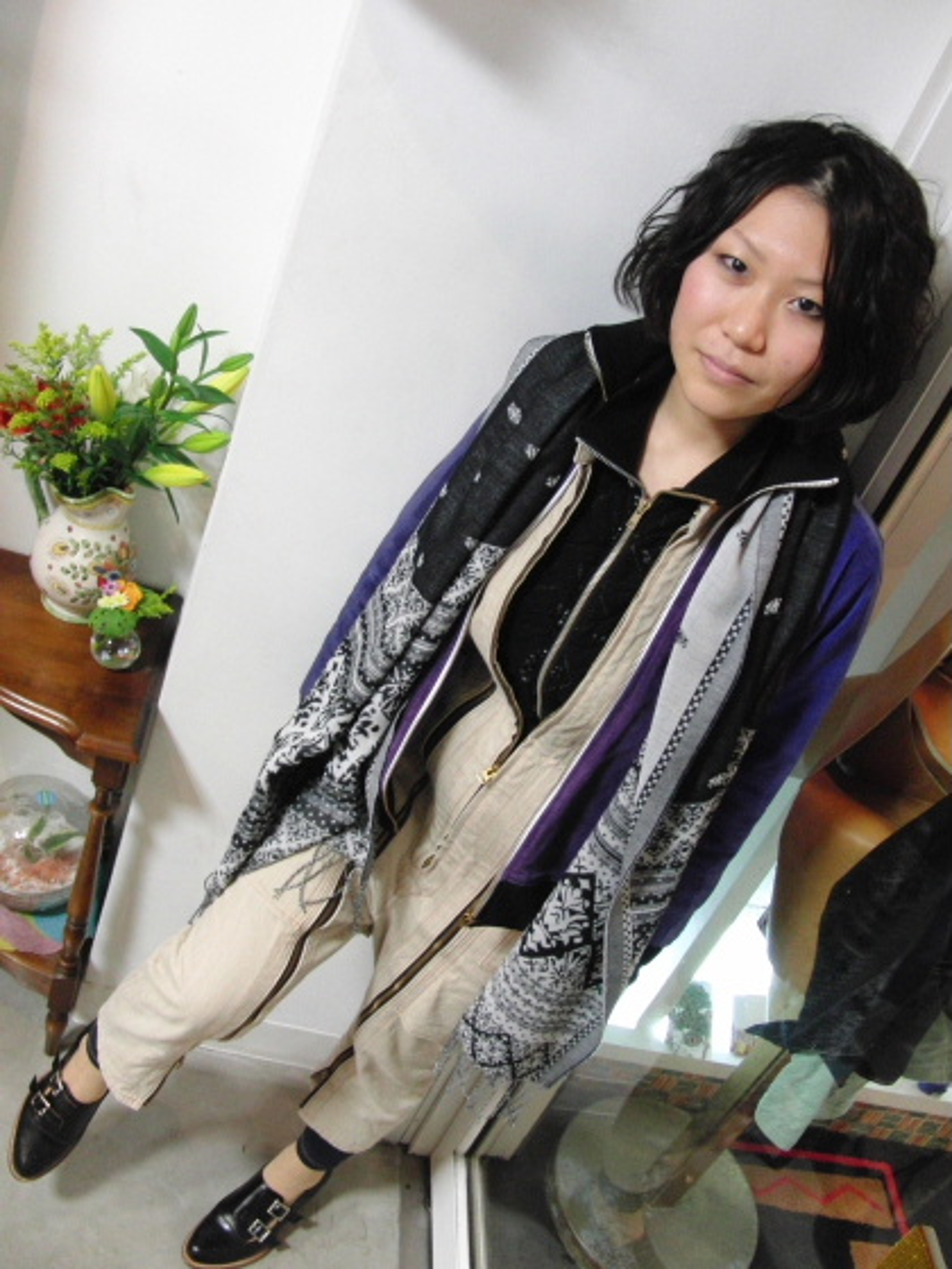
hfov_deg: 38.7
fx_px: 1357
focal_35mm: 37
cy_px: 634
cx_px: 476
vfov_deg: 50.1
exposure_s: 1/15
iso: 400
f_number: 3.6
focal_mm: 6.42
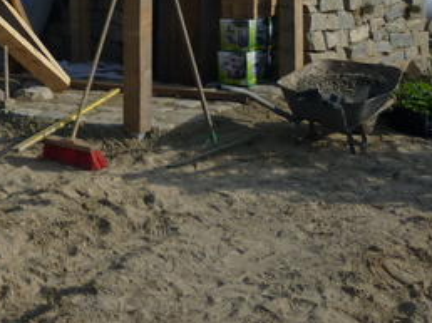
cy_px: -37
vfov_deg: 17.3
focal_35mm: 82
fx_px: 1022
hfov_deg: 21.9
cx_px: -100
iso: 80
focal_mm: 5.5
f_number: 8
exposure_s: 1/320
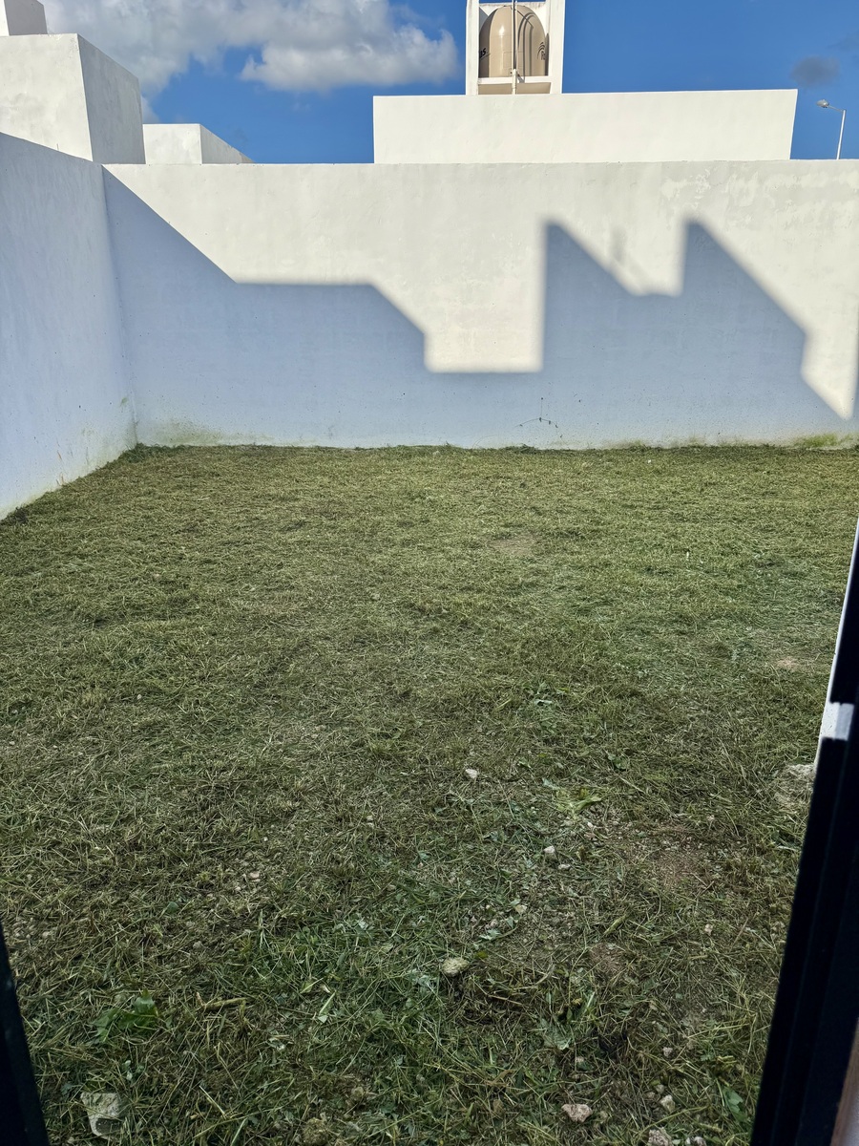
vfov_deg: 71.6
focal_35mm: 24
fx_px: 794
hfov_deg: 56.8
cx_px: 430
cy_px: 573
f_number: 1.78
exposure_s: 1/3953
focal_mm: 6.76
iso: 80
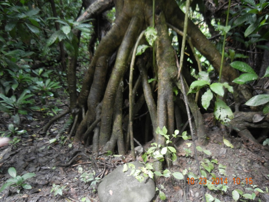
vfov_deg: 46.8
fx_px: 233
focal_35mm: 30
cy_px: 101
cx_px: 134
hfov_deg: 60.0
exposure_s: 1/19.8
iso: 400
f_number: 3.5
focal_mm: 5.4
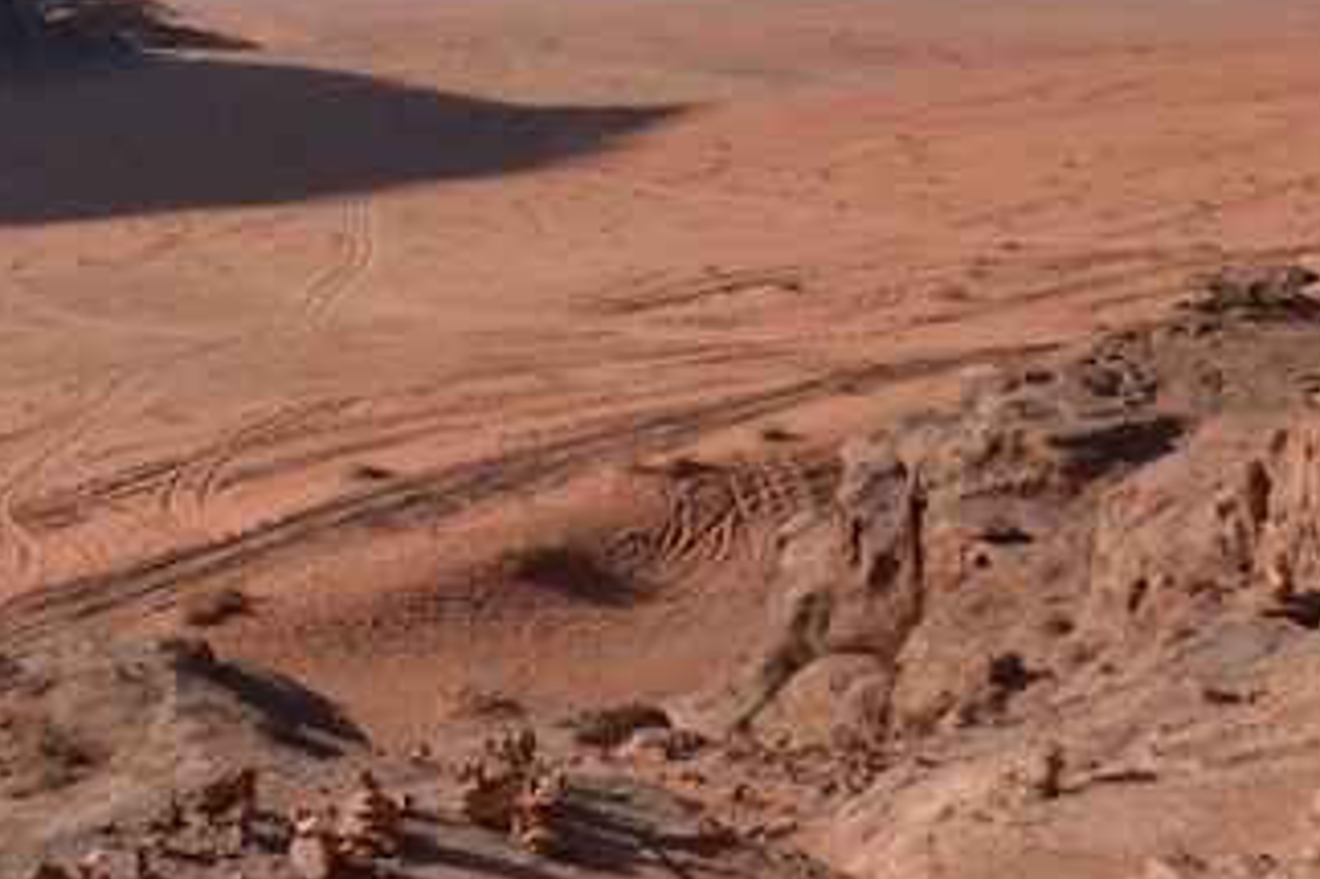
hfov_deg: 20.9
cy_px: 186
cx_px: 351
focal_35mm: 97
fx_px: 3555
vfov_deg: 14.0
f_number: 25
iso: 100
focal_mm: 22
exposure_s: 1/50
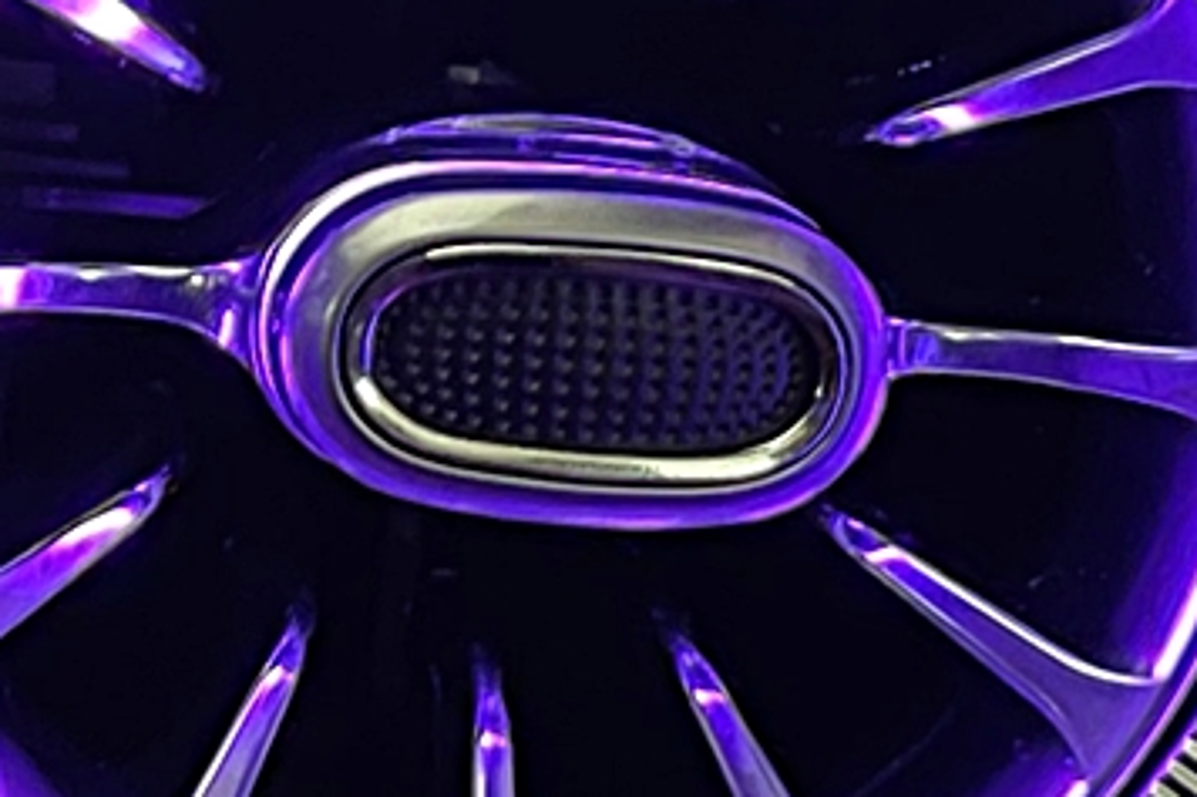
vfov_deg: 9.0
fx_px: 5051
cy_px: 74
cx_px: 373
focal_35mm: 152
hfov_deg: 13.5
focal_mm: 5.1
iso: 1000
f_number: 1.6
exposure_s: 1/15
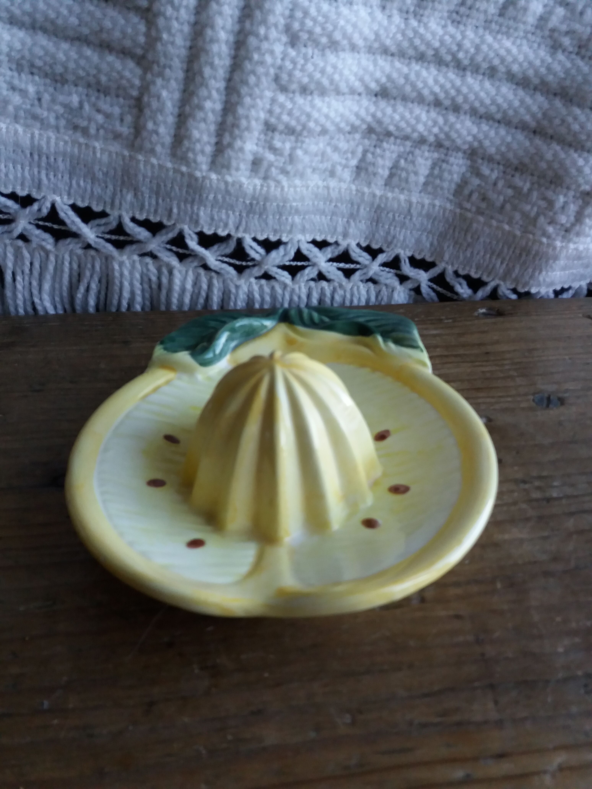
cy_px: 394
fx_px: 638
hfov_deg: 49.7
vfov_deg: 63.4
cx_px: 296
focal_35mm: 28
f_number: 1.9
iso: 125
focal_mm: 3.7
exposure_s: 1/120
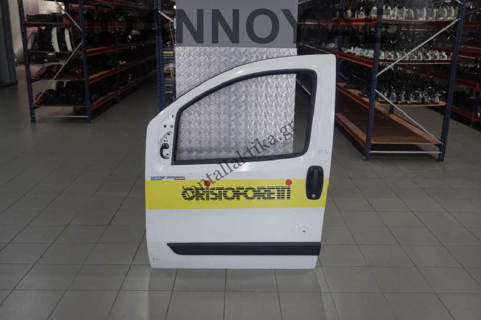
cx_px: 240
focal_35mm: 34
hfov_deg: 55.1
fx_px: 461
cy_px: 160
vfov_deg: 38.3
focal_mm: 23
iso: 1250
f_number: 4.5
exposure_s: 1/160
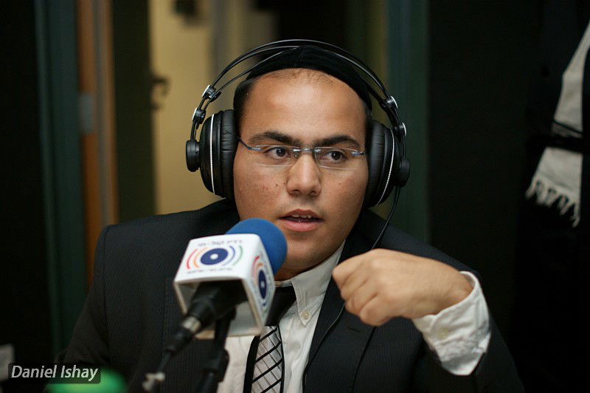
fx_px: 1228
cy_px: 196
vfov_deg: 18.2
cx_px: 295
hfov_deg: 27.0
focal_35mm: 75
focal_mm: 50
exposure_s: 1/80
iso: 100
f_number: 1.8
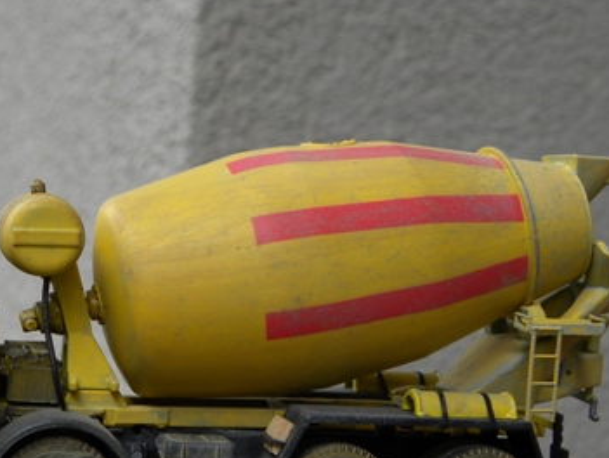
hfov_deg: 23.2
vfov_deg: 17.4
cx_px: 203
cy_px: 394
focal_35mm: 84
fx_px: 1479
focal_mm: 7.3
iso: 64
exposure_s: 1/114
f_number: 3.5
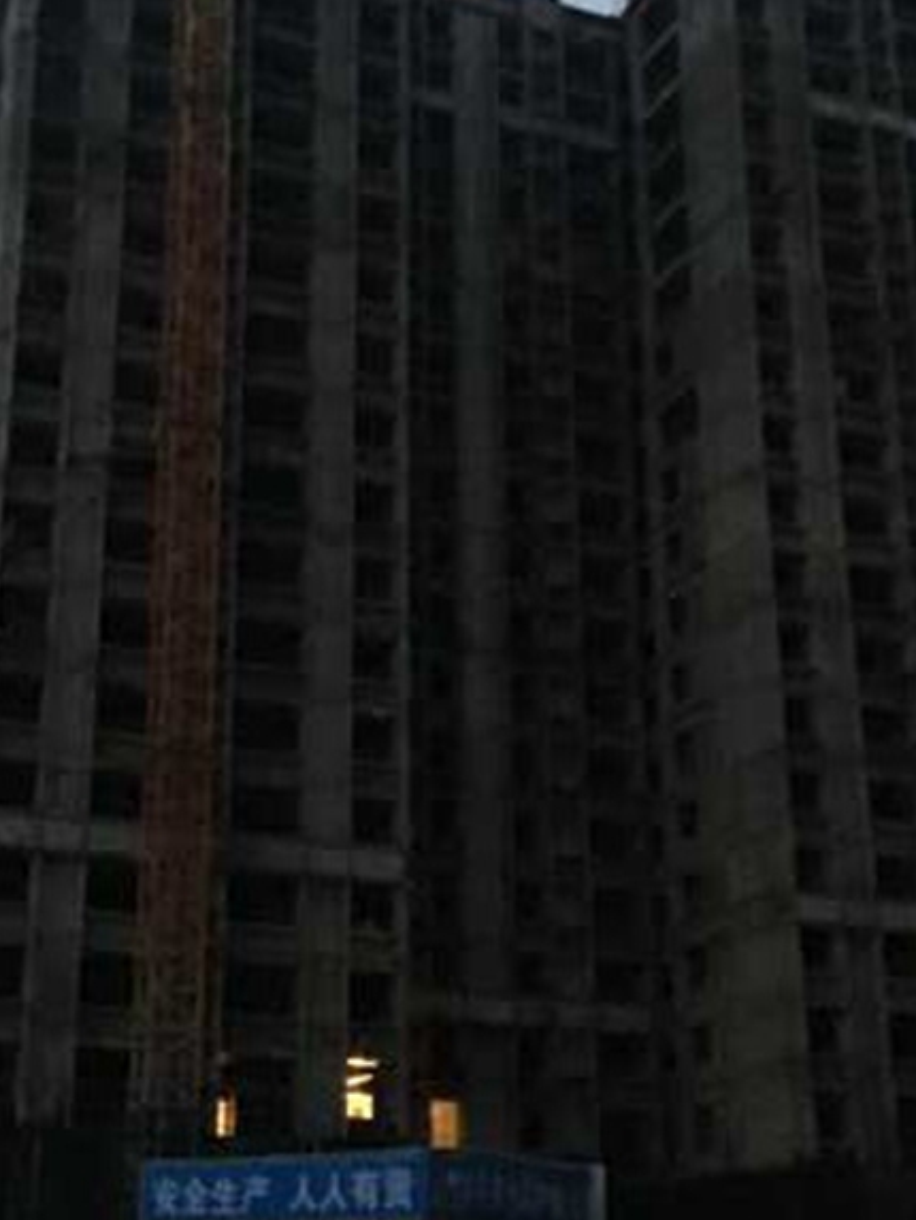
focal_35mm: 54
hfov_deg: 27.0
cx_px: 354
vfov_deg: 35.5
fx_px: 1905
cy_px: 648
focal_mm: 4.15
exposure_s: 1/4
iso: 320
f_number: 2.2
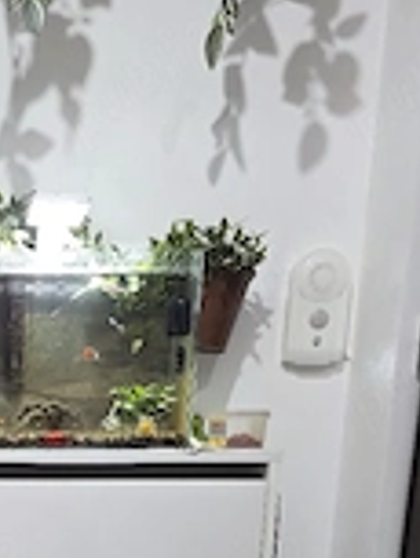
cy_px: 664
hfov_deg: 23.2
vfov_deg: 28.2
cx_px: -26
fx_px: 969
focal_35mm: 60
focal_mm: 6.3
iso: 400
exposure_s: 1/101
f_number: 1.7
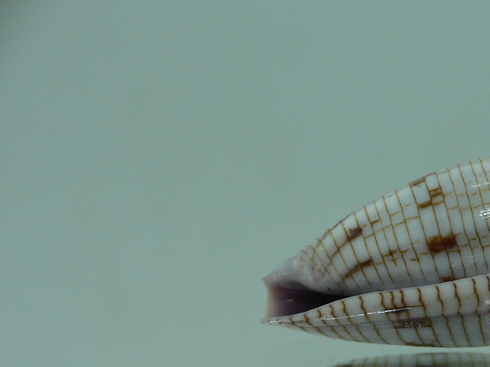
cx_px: 417
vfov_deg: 23.2
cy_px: 308
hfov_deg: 30.2
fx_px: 878
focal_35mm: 62
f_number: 2.8
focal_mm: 4.6
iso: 80
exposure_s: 1/60
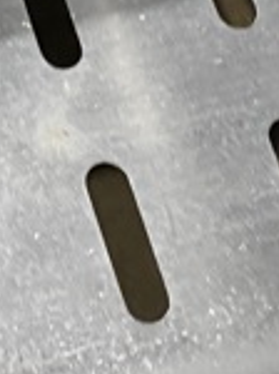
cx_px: 2
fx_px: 1520
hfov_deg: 10.4
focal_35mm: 141
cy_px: -136
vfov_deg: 13.4
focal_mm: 4.25
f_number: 1.8
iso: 250
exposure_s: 1/60
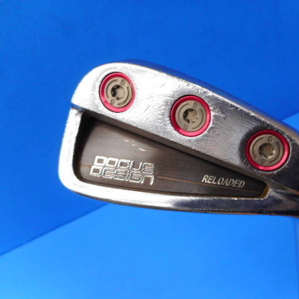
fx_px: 293
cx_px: 182
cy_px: 149
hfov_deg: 53.6
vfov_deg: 54.0
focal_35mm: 30
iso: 110
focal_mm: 4.5
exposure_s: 1/30
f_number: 3.7
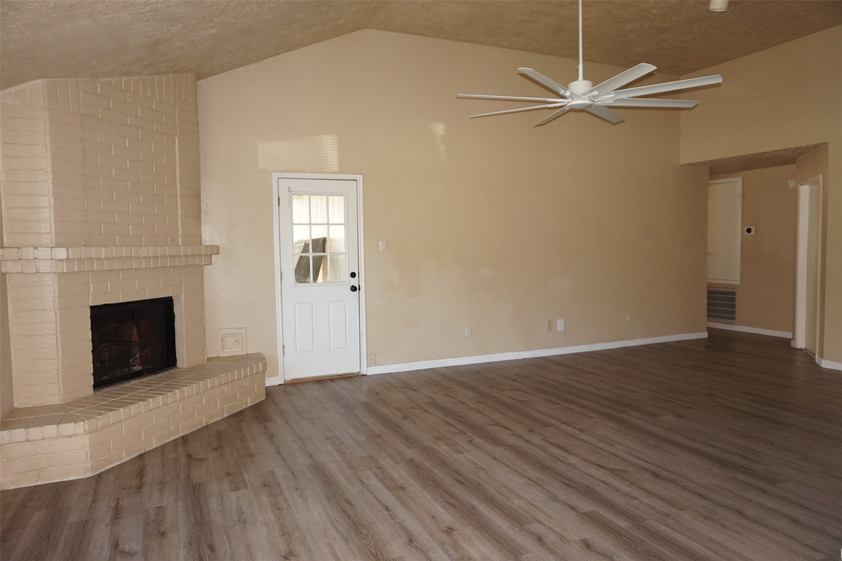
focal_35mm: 24
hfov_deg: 73.7
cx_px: 421
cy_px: 280
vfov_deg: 53.1
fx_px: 561
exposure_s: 1/160
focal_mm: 16
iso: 1000
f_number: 4
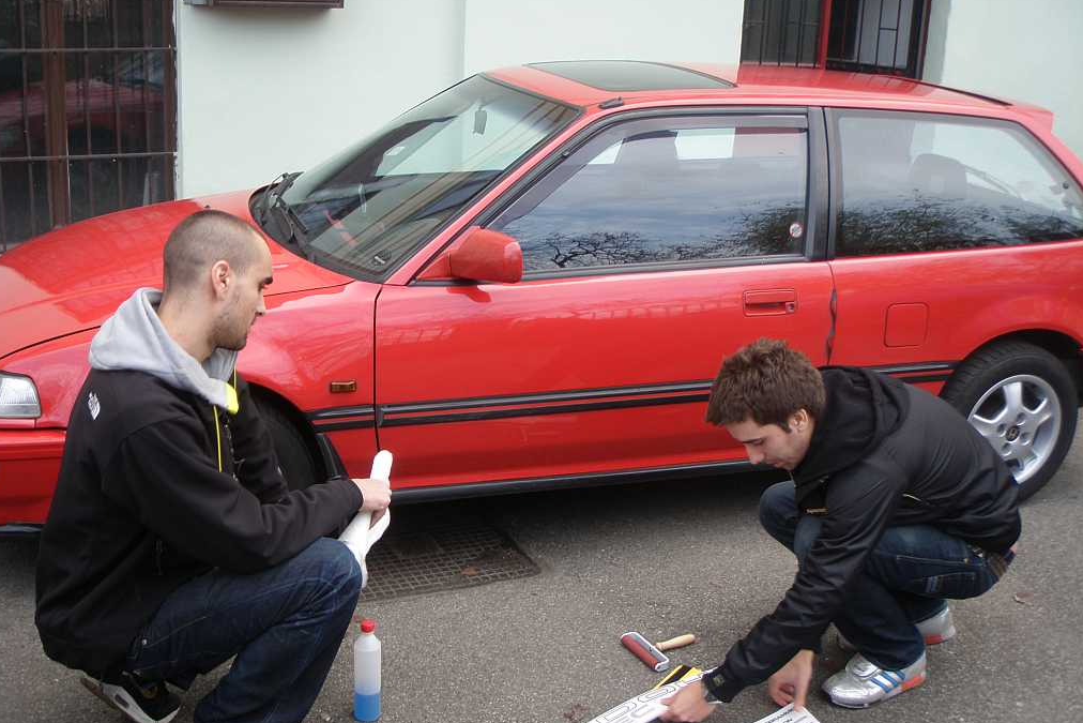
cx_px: 537
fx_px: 1203
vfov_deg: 33.4
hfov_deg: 48.5
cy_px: 370
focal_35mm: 40
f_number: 3.5
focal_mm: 6.7
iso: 50
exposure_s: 1/30
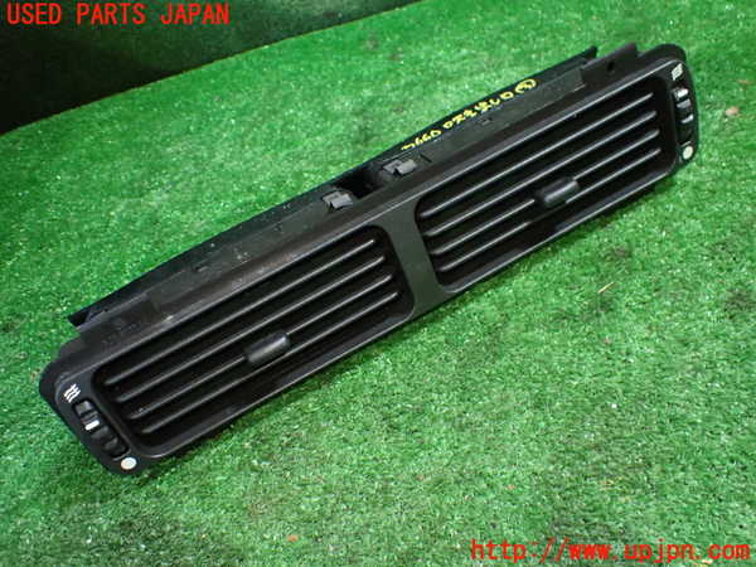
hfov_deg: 60.0
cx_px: 378
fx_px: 655
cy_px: 284
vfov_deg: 46.8
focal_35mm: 30
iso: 800
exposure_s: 1/60
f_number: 2.3
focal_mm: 5.4
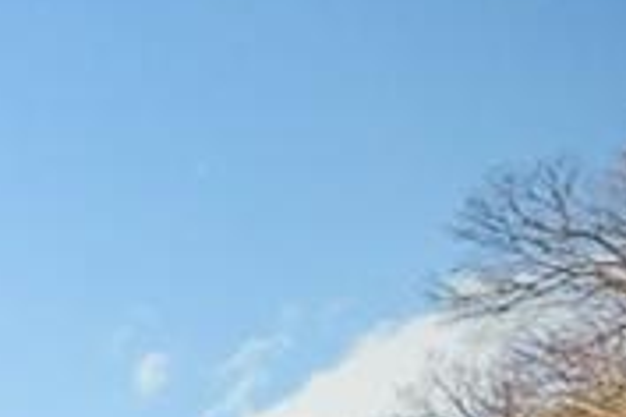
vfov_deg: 14.2
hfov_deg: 12.8
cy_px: 825
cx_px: -1103
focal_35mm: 81
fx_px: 1408
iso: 800
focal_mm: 14
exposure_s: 1/8000
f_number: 8
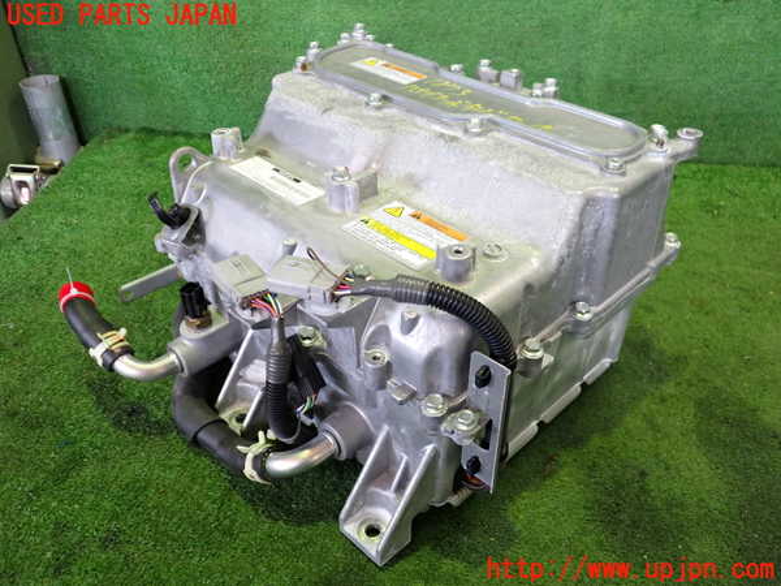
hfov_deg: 60.0
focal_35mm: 30
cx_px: 390
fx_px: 677
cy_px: 293
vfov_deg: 46.8
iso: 320
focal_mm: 5.4
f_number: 2.3
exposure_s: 1/30
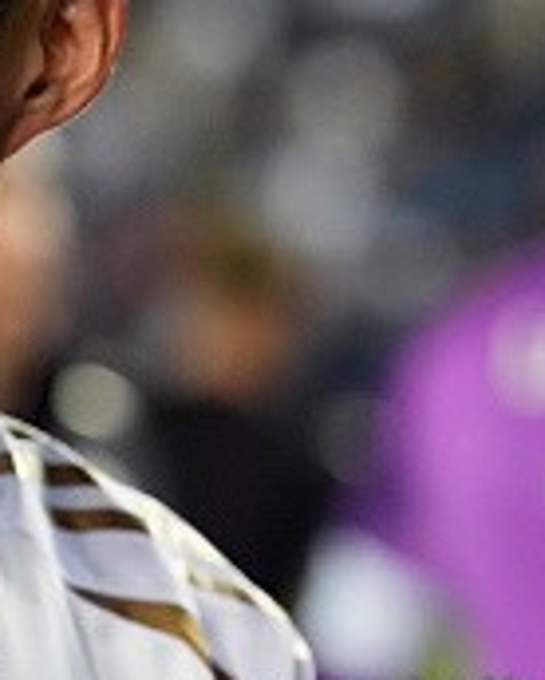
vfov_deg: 5.5
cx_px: -209
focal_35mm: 350
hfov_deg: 4.4
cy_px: 182
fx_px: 7044
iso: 8000
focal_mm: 108
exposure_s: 1/1600
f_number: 2.8
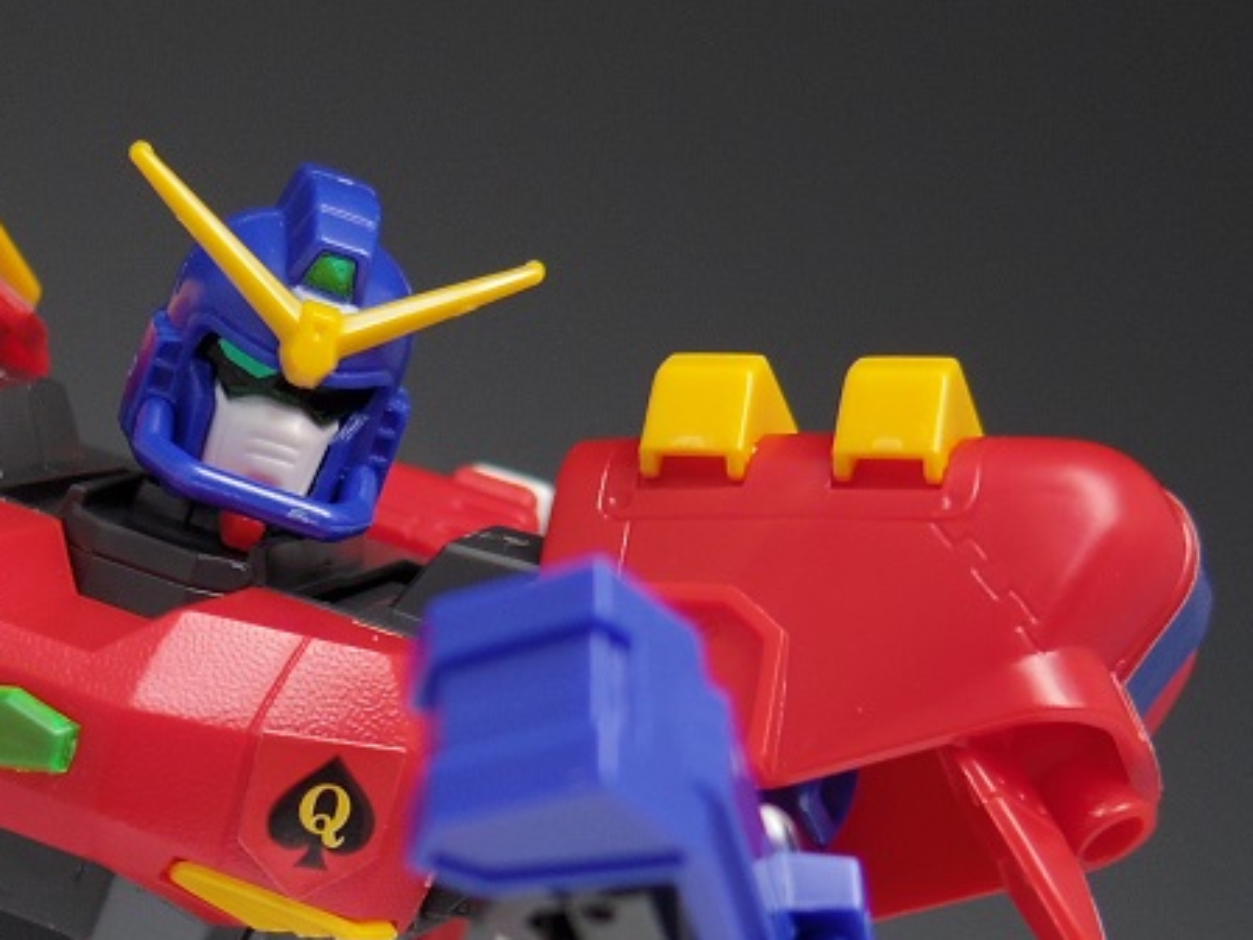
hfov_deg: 22.0
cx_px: 148
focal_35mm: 87
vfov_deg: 16.7
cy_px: 853
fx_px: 3149
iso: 200
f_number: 1.9
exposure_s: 1/20
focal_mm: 8.5
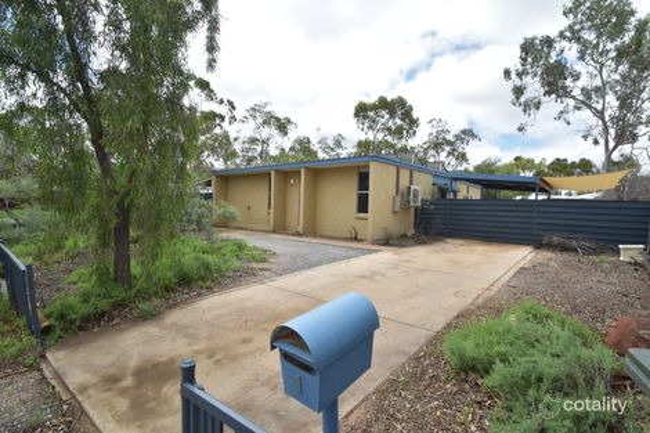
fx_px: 298
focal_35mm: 16
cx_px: 325
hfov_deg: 95.0
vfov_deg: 72.0
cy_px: 216
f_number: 8
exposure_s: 1/250
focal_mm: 11
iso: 100
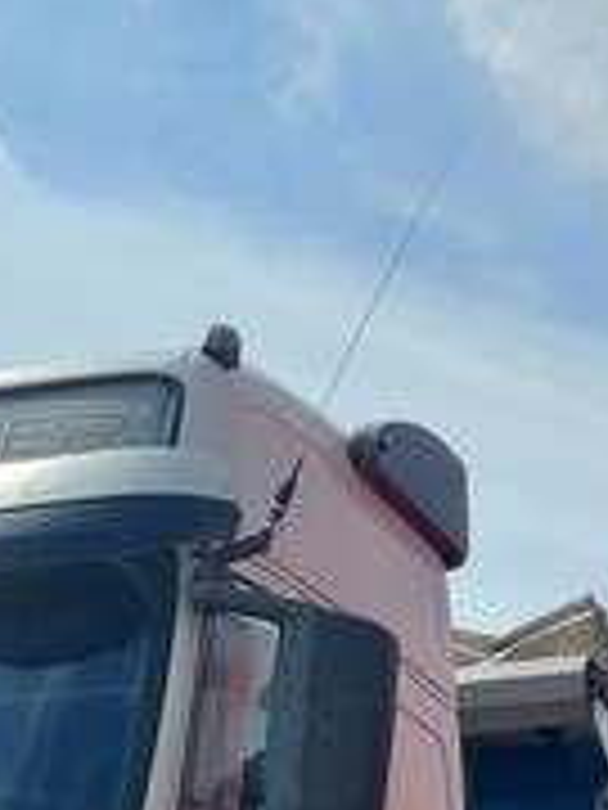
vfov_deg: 21.7
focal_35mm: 80
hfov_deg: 18.0
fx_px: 1874
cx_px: 18
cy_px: 1089
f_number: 1.8
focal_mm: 5.23
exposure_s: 1/1554
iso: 32
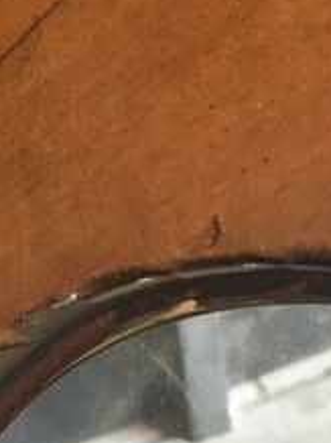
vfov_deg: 23.8
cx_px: 130
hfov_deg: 18.4
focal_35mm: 80
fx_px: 1022
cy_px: 43
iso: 200
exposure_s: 1/25
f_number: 2.2
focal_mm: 4.15
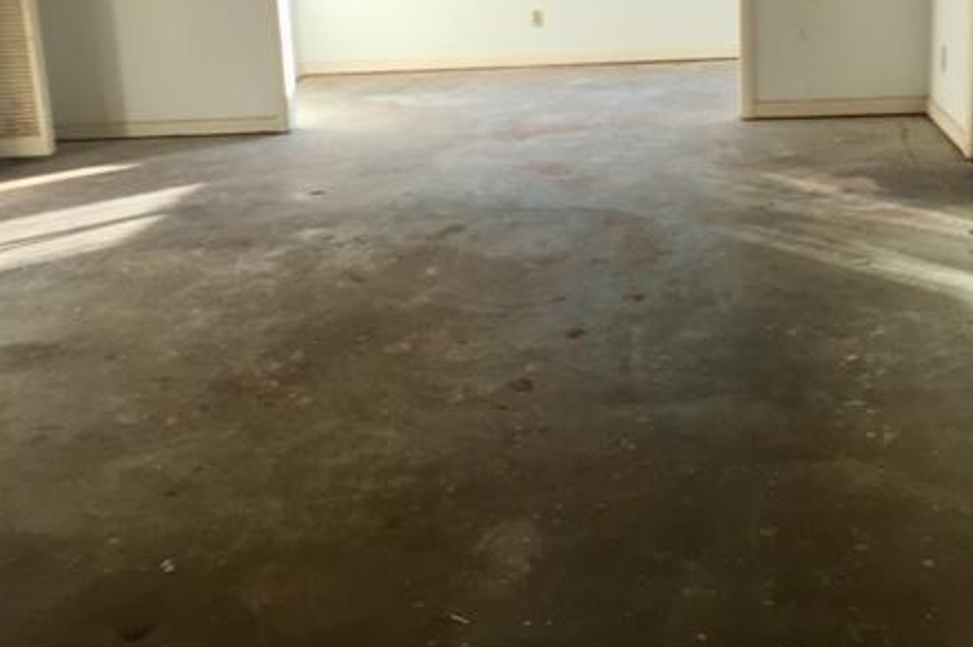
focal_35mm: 44
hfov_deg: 44.5
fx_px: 1188
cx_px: 512
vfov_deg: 29.8
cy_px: 129
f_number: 2.2
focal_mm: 4.15
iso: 32
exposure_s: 1/120
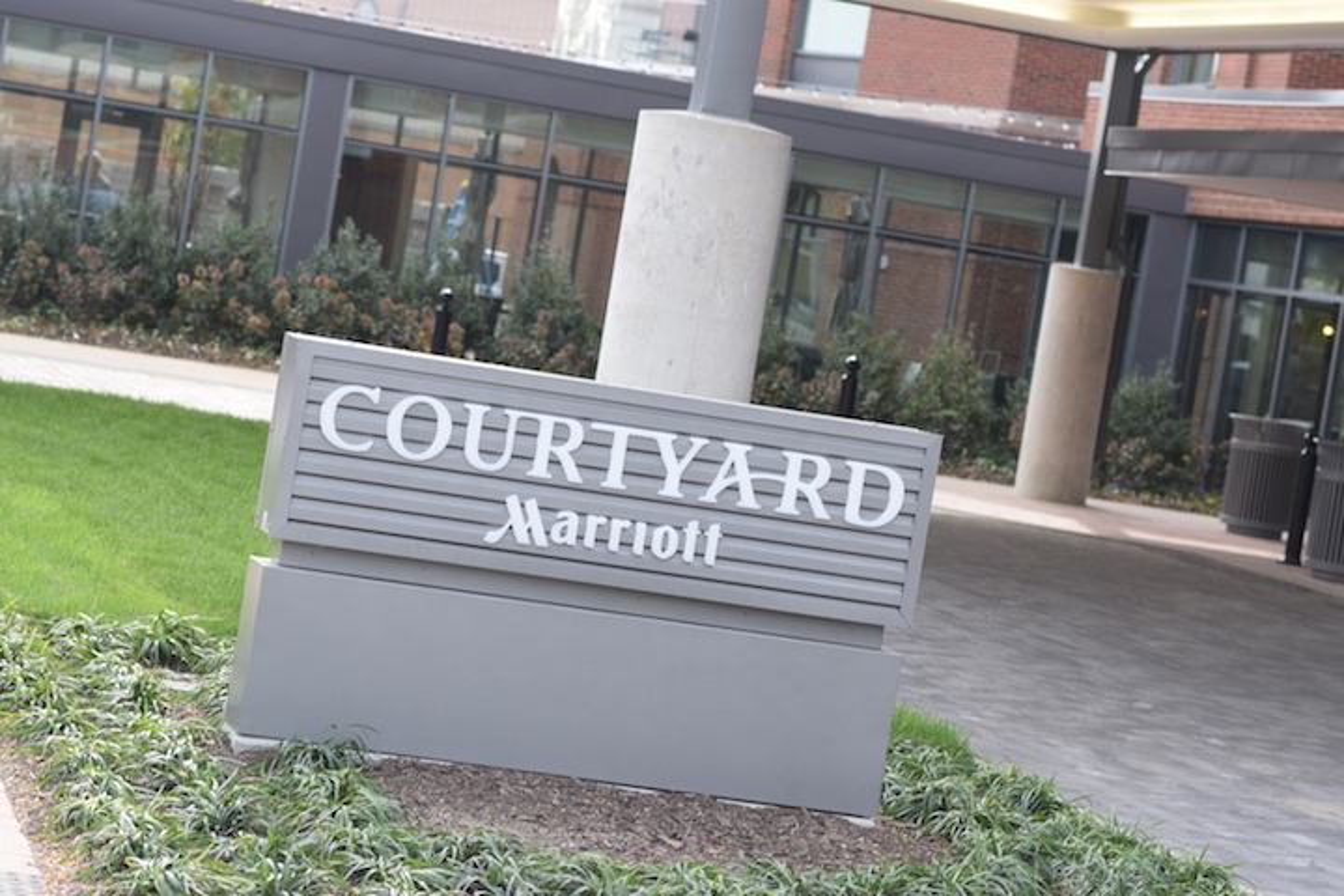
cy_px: 448
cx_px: 672
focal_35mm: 128
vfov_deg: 10.8
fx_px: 4760
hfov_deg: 16.1
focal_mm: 85
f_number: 5
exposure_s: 1/400
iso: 400
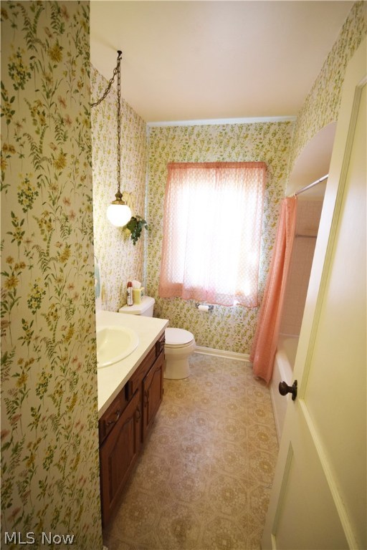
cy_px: 275
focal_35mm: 15
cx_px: 184
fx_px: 229
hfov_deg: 77.3
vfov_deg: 100.4
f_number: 4
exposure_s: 1/60
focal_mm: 10
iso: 640
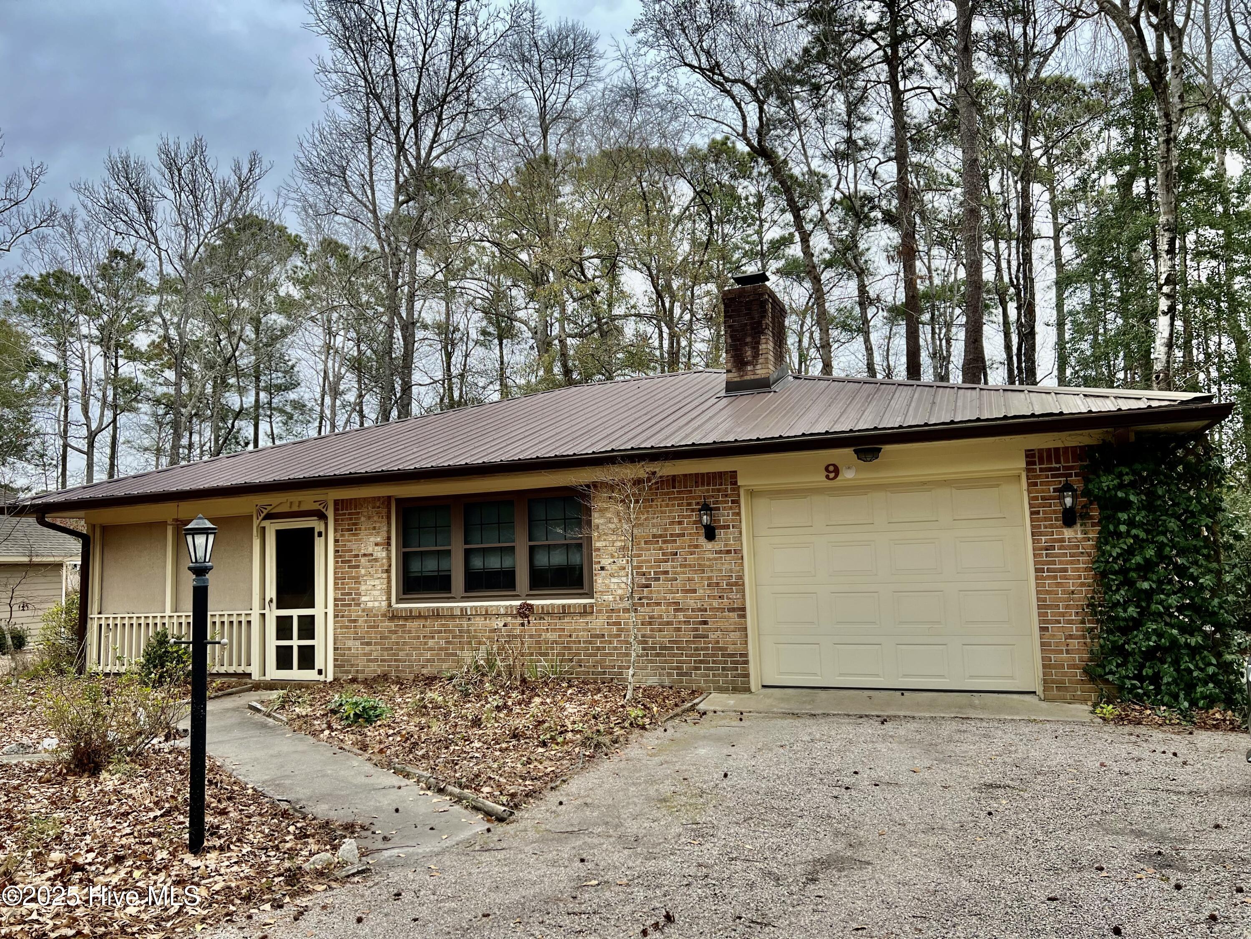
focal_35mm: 26
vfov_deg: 53.1
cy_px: 470
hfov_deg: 67.3
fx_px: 940
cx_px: 626
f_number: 1.5
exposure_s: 1/887
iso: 50
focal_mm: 5.7
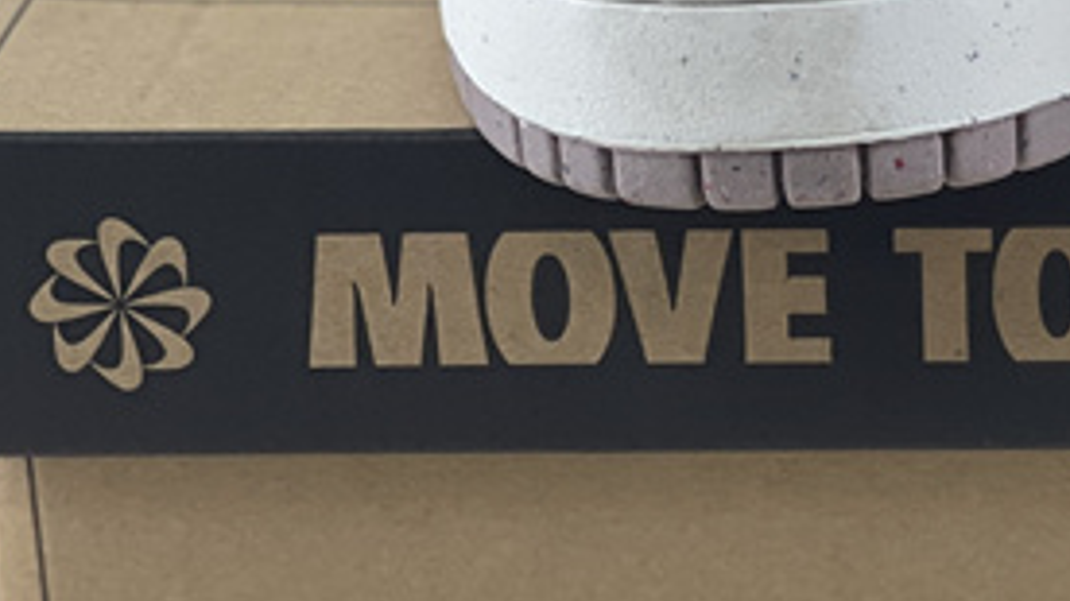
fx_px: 5304
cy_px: -246
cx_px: 1384
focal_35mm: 187
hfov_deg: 11.2
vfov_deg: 6.4
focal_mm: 7.5
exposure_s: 1/100
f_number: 2.2
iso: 125
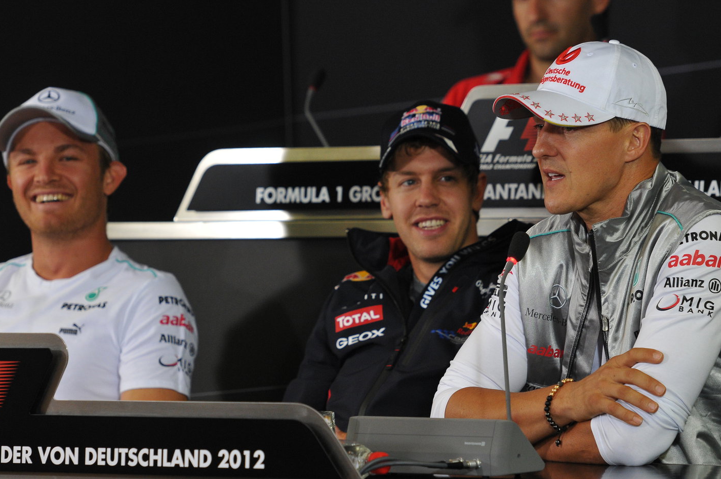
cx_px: 347
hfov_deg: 7.8
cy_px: 226
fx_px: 5293
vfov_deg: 5.2
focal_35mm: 265
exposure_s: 1/160
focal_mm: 155
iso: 800
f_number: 3.5
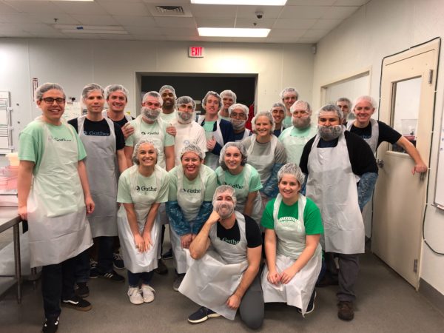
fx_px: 359
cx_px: 222
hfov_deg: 63.4
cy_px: 166
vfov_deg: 49.7
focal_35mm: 28
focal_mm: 4
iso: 40
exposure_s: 1/17
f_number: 1.8
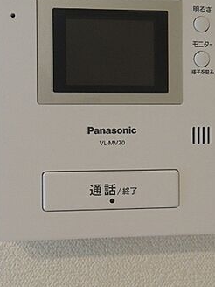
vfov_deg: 45.8
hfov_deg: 35.1
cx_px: 110
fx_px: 340
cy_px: 135
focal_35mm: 41
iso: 800
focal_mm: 4.9
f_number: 3.1
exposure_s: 1/80
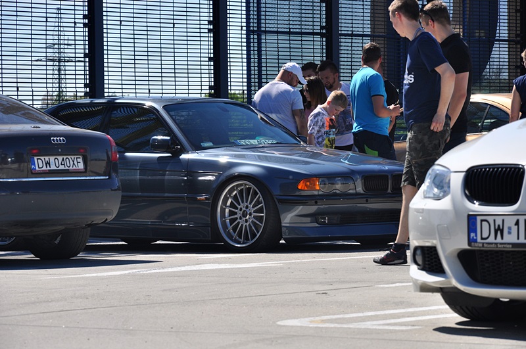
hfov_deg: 13.1
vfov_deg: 8.7
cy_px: 174
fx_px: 2298
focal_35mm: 158
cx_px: 263
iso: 200
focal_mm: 105
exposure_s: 1/400
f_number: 10
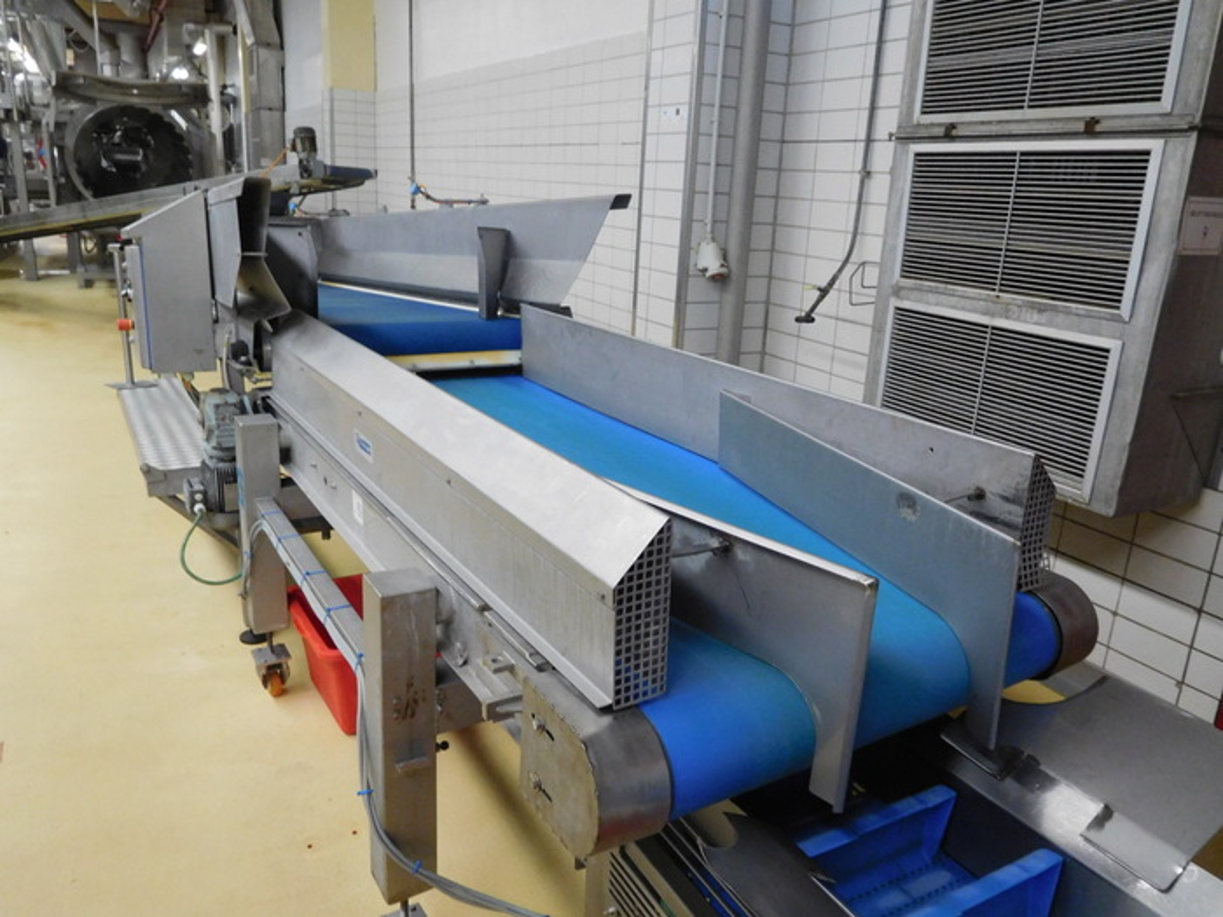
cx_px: 612
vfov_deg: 54.9
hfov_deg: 69.4
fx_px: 883
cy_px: 458
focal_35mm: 25
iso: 400
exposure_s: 1/30
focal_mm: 4.5
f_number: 3.4
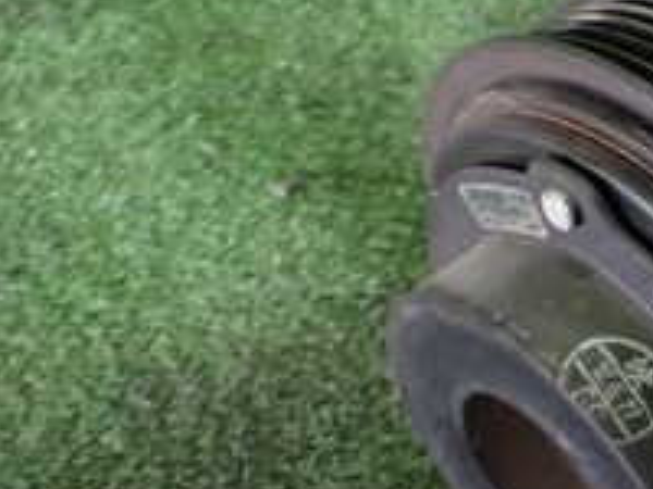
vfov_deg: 16.2
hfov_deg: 19.1
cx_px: 973
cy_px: 68
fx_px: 1698
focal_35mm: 90
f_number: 2.3
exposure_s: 1/80
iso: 800
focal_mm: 5.4
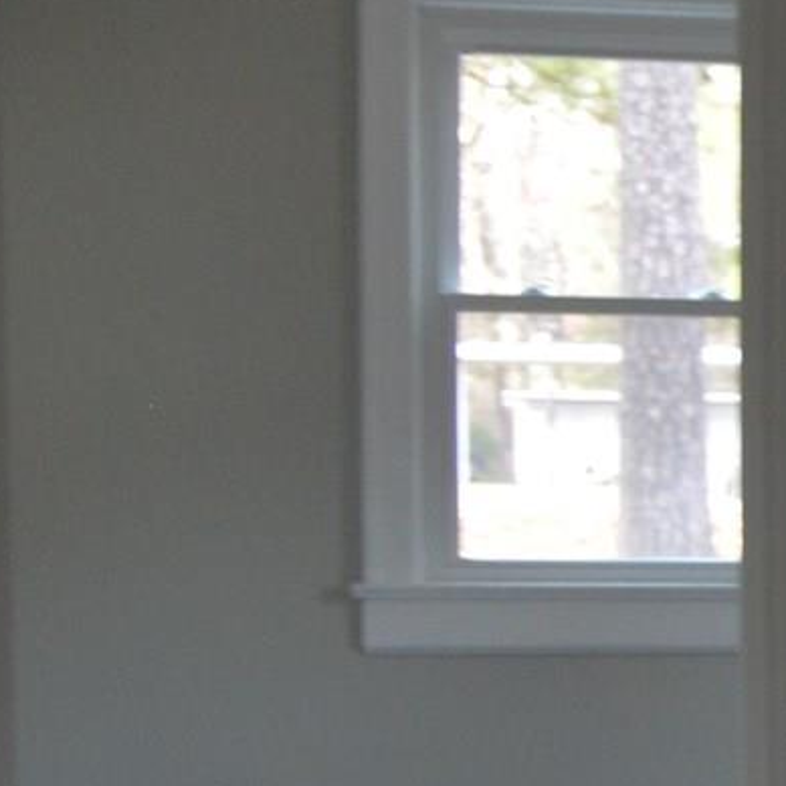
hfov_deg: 8.6
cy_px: 950
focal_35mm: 181
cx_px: 2041
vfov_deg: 9.5
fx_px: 4650
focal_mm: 18
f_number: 3.5
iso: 450
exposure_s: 1/60
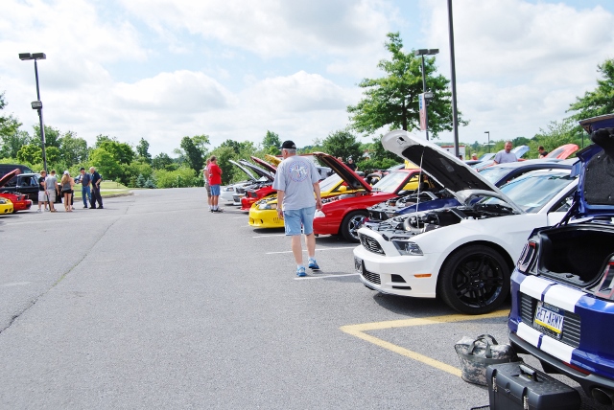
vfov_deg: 34.3
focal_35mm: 39
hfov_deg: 49.5
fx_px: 666
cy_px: 205
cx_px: 307
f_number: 8
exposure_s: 1/250
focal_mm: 26
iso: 100
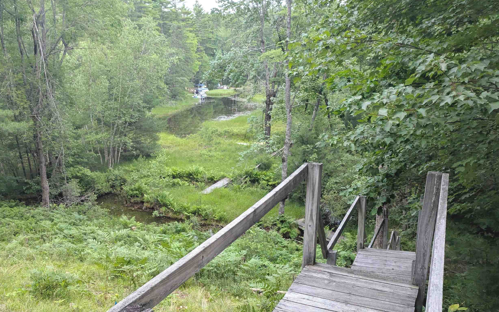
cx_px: 211
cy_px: 215
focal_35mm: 33
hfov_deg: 57.9
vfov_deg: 37.8
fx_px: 449
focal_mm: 5.43
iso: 99
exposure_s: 1/461
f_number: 1.89
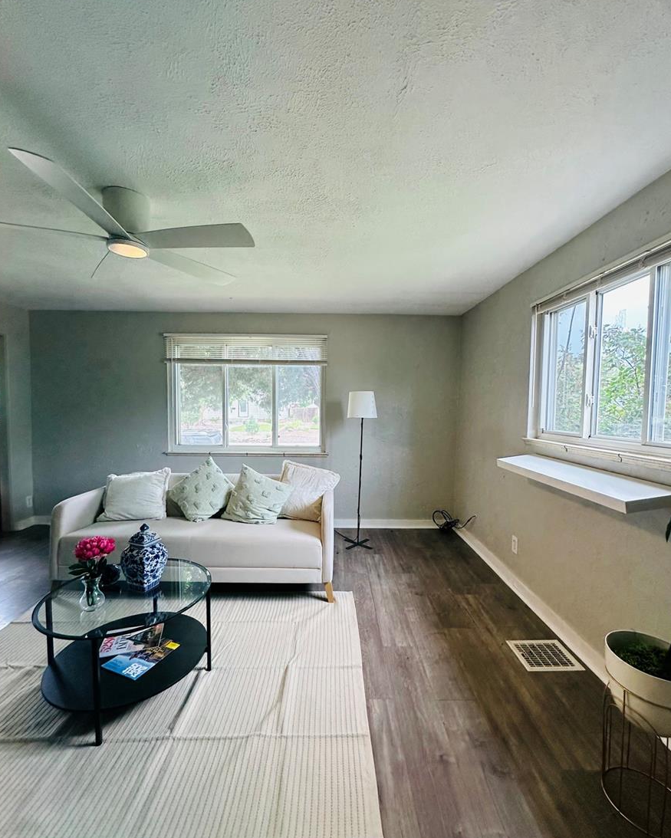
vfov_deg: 96.8
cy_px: 426
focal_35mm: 15
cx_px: 335
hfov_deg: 84.1
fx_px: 372
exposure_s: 1/120
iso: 125
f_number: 2.2
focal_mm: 2.22
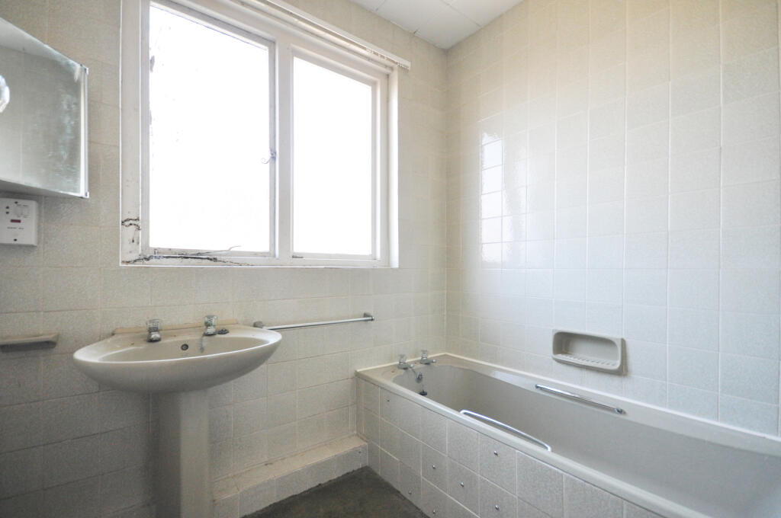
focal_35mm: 15
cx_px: 390
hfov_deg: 100.5
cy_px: 259
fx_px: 325
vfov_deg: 77.2
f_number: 4
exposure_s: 1/60
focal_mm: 10
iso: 800
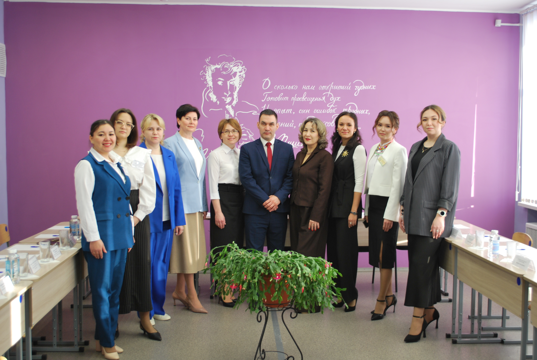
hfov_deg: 44.9
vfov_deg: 30.9
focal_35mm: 44
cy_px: 180
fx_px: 650
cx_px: 268
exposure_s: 1/40
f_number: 4.8
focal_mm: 29
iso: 200
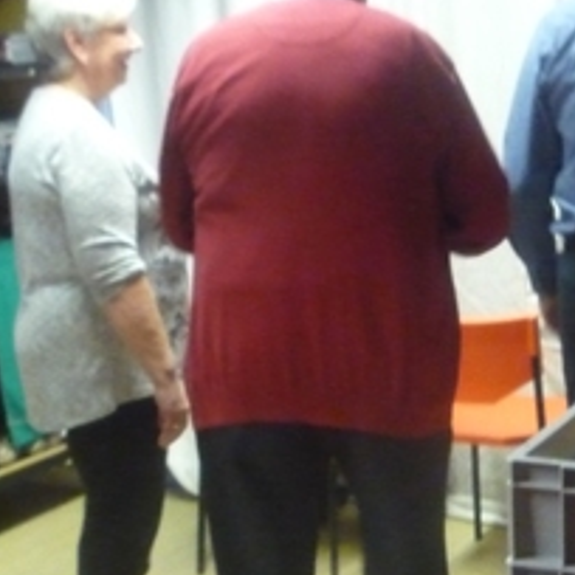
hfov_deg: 21.8
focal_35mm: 78
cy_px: 383
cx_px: 493
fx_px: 1466
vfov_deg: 22.1
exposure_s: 1/20
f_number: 3.3
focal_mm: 5.2
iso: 800
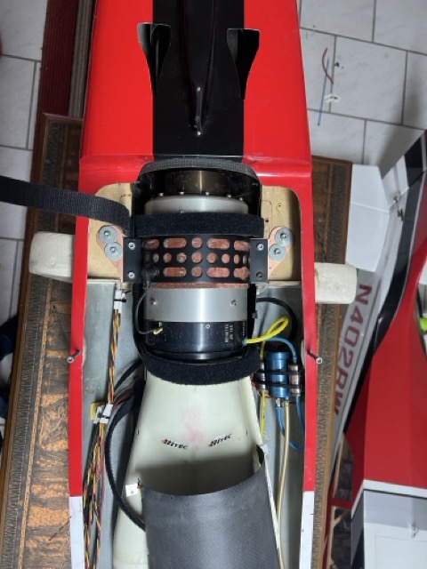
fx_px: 428
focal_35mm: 26
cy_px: 284
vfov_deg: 67.3
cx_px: 214
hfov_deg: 53.1
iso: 160
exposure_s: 1/50
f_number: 1.5
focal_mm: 5.7
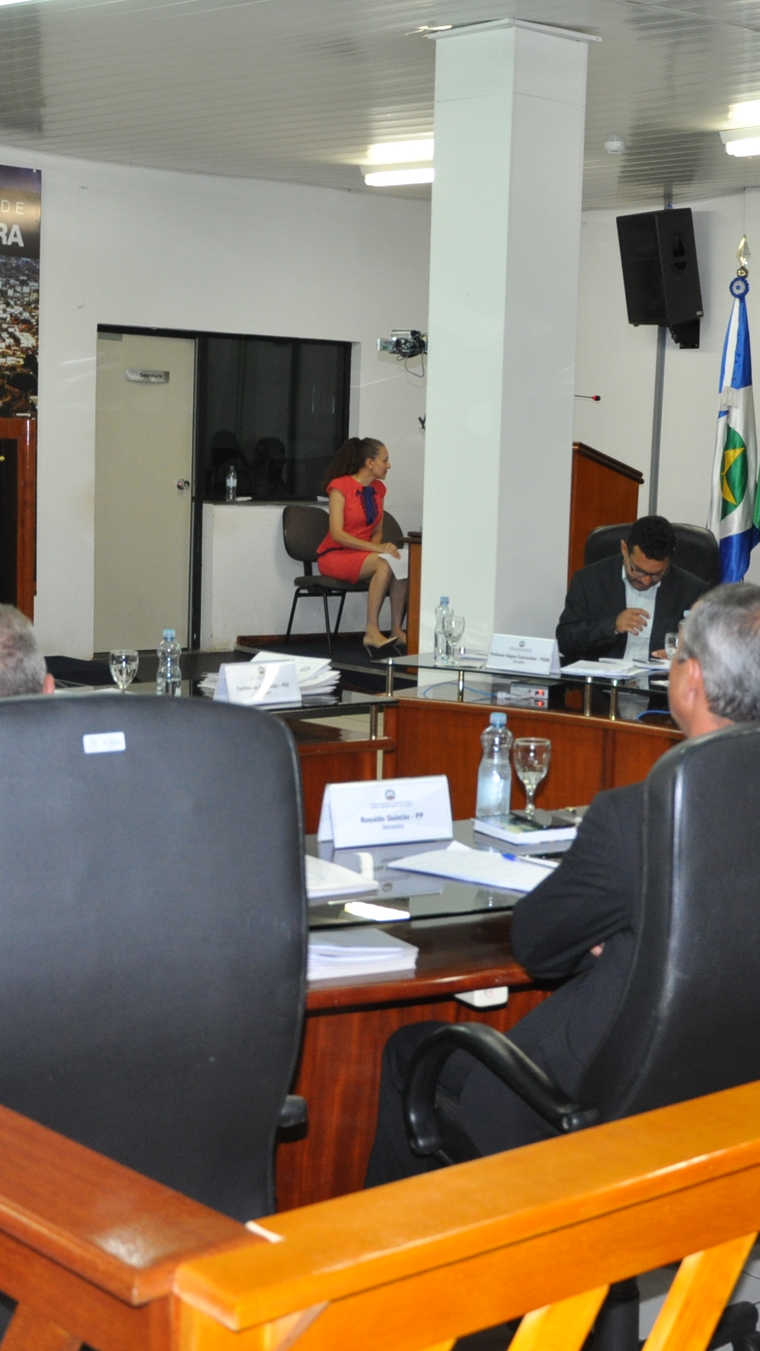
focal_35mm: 60
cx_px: 549
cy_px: 676
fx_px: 2142
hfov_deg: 20.0
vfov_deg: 35.0
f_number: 4
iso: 800
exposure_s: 1/60
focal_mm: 25
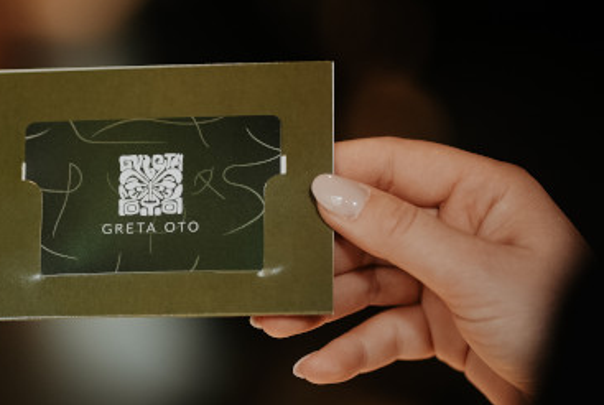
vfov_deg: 8.5
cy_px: 199
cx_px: 156
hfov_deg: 12.6
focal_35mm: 162
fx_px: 2722
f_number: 1.8
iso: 320
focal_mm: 85
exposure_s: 1/100
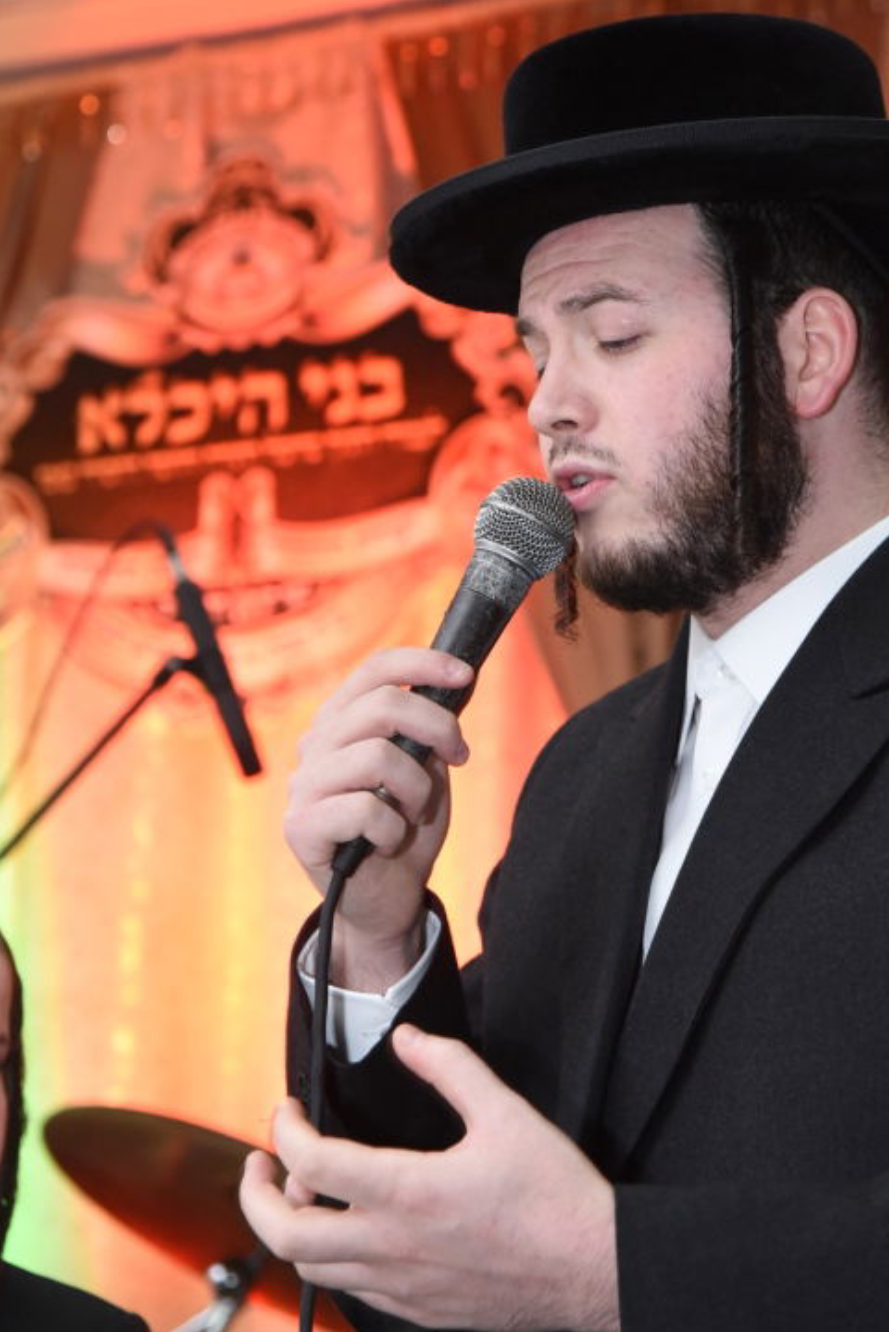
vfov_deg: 15.6
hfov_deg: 10.5
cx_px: 529
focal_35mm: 131
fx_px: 4847
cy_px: 541
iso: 2500
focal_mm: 92
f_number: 5.6
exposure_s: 1/125
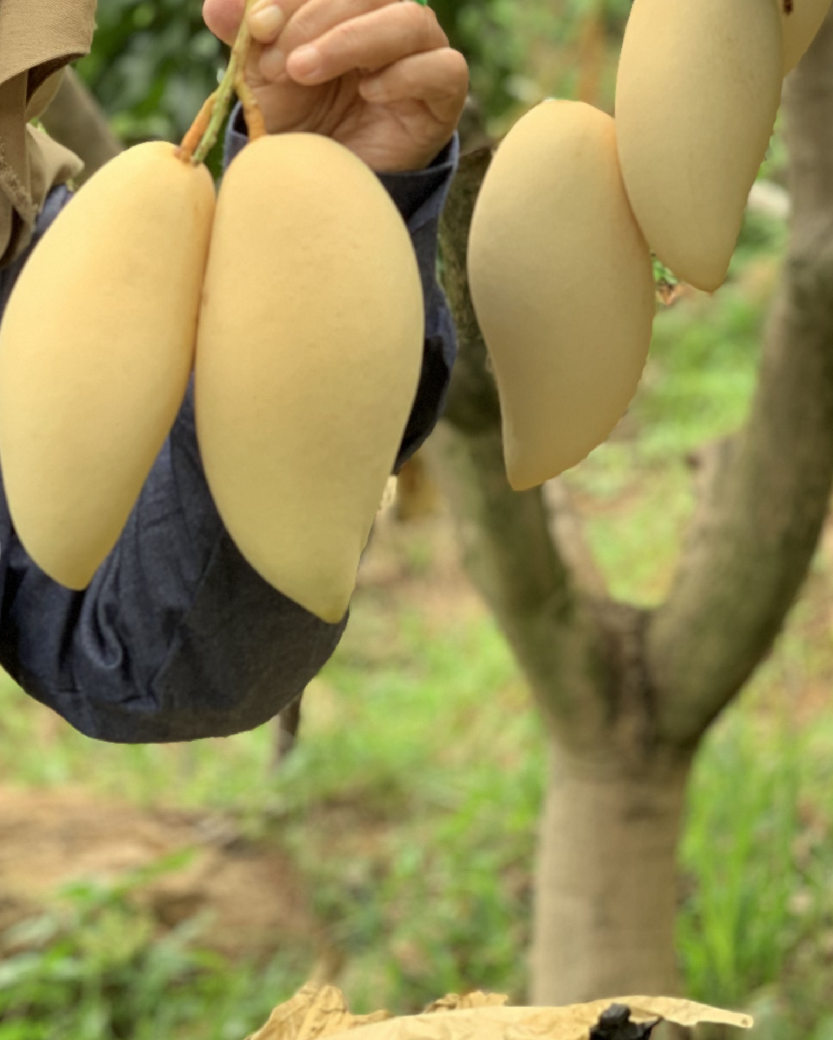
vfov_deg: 17.8
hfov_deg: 14.4
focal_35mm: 106
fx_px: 3266
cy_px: 93
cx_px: 91
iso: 50
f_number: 2.4
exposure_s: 1/122
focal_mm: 6
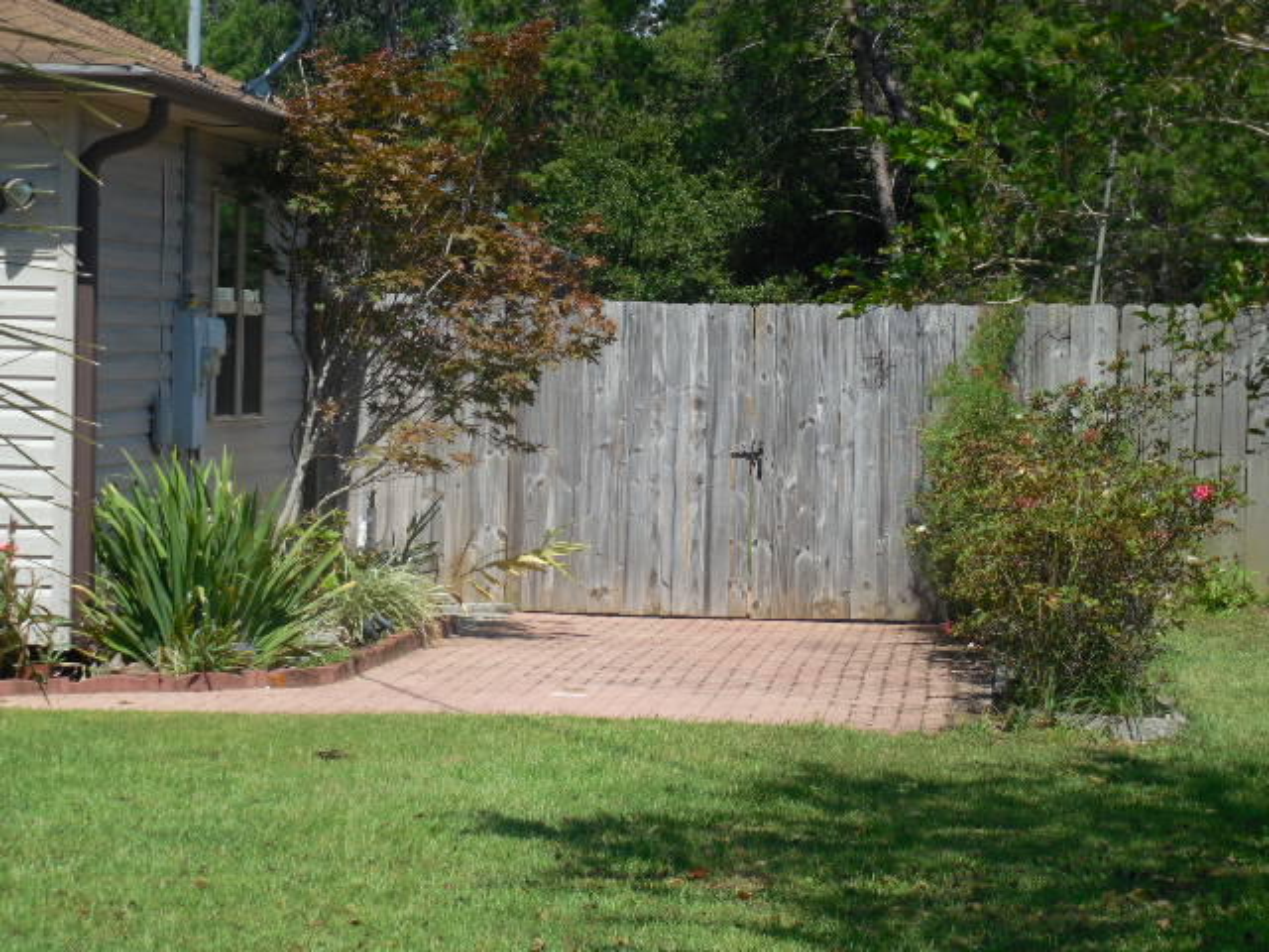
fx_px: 4362
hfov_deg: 16.6
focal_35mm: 119
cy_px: 476
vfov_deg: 12.5
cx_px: 634
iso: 125
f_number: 4.8
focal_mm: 21.5
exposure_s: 1/640
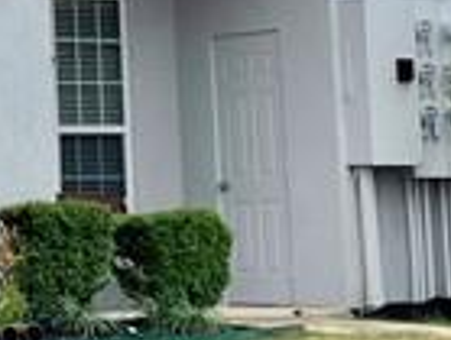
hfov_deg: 10.2
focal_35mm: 191
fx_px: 2495
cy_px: -253
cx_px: -91
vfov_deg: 7.6
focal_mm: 4.2
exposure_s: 1/2564
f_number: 1.6
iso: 32
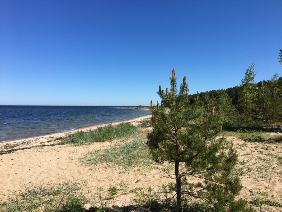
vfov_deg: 48.2
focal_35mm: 29
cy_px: 106
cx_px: 141
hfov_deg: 61.7
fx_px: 236
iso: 25
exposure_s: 1/1789
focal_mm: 4.15
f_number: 2.2
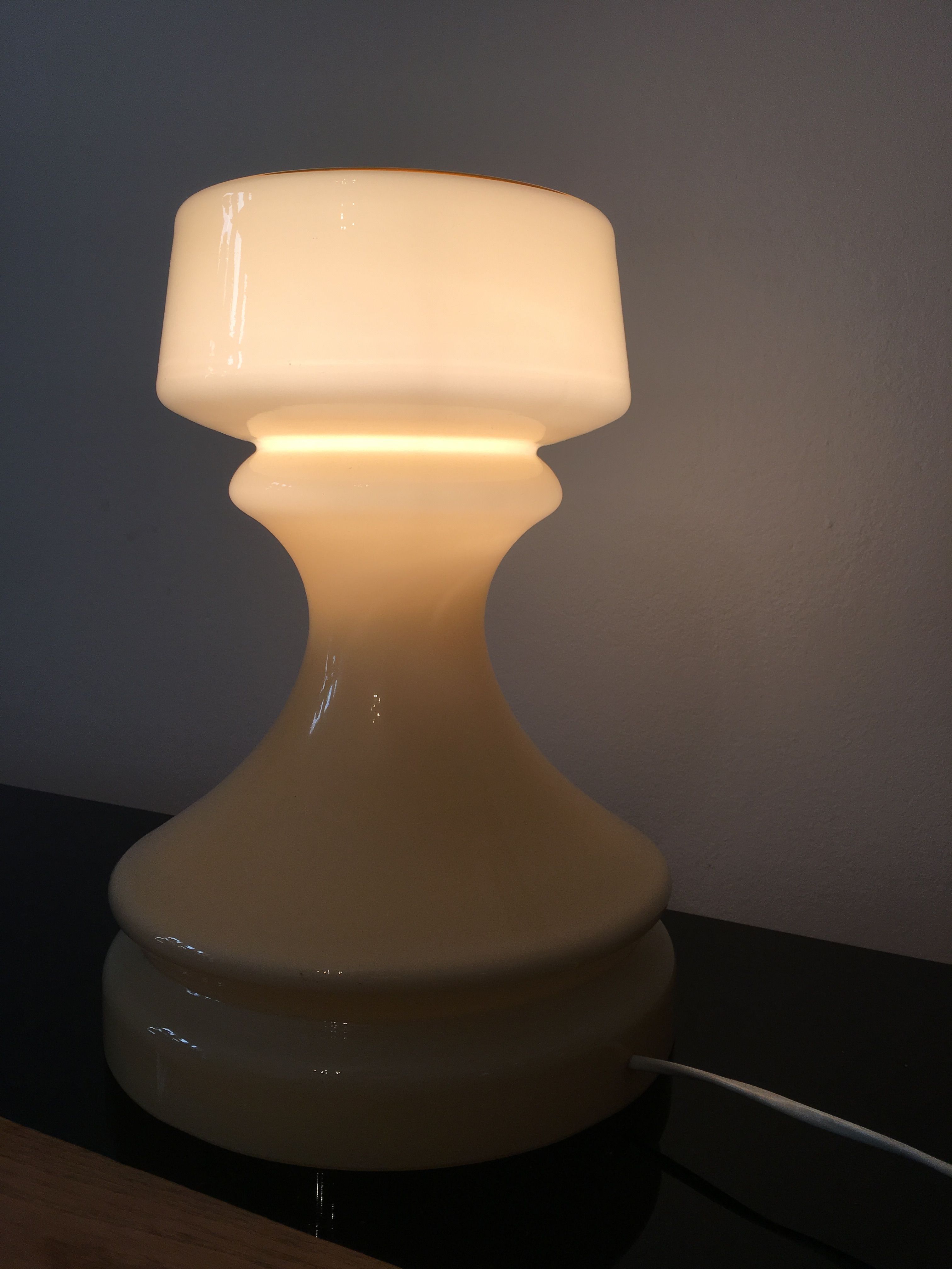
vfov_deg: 61.7
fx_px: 1063
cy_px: 634
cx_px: 476
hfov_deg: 48.2
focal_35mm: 29
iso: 25
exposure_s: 1/100
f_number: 2.2
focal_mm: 4.15
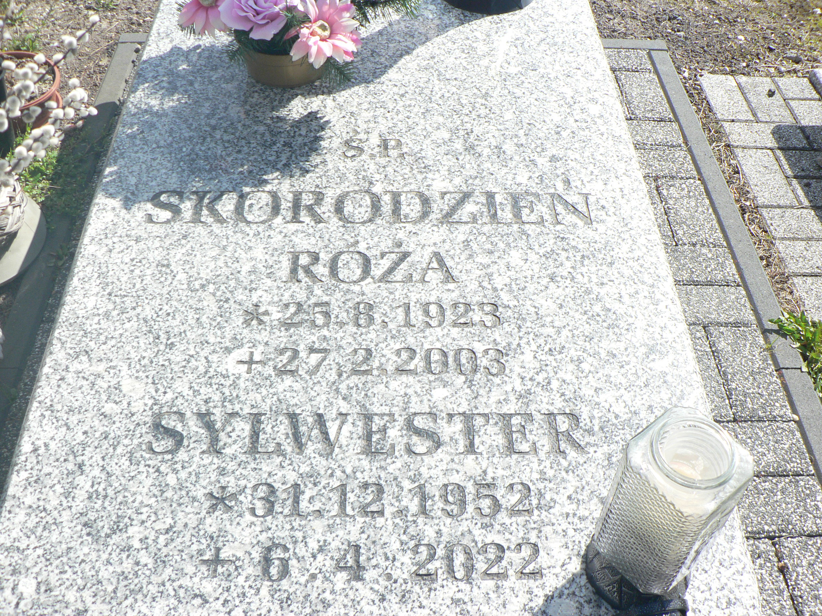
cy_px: 308
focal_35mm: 36
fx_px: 855
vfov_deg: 39.7
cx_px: 411
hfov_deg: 51.4
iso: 100
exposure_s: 1/1000
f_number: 2.8
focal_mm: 6
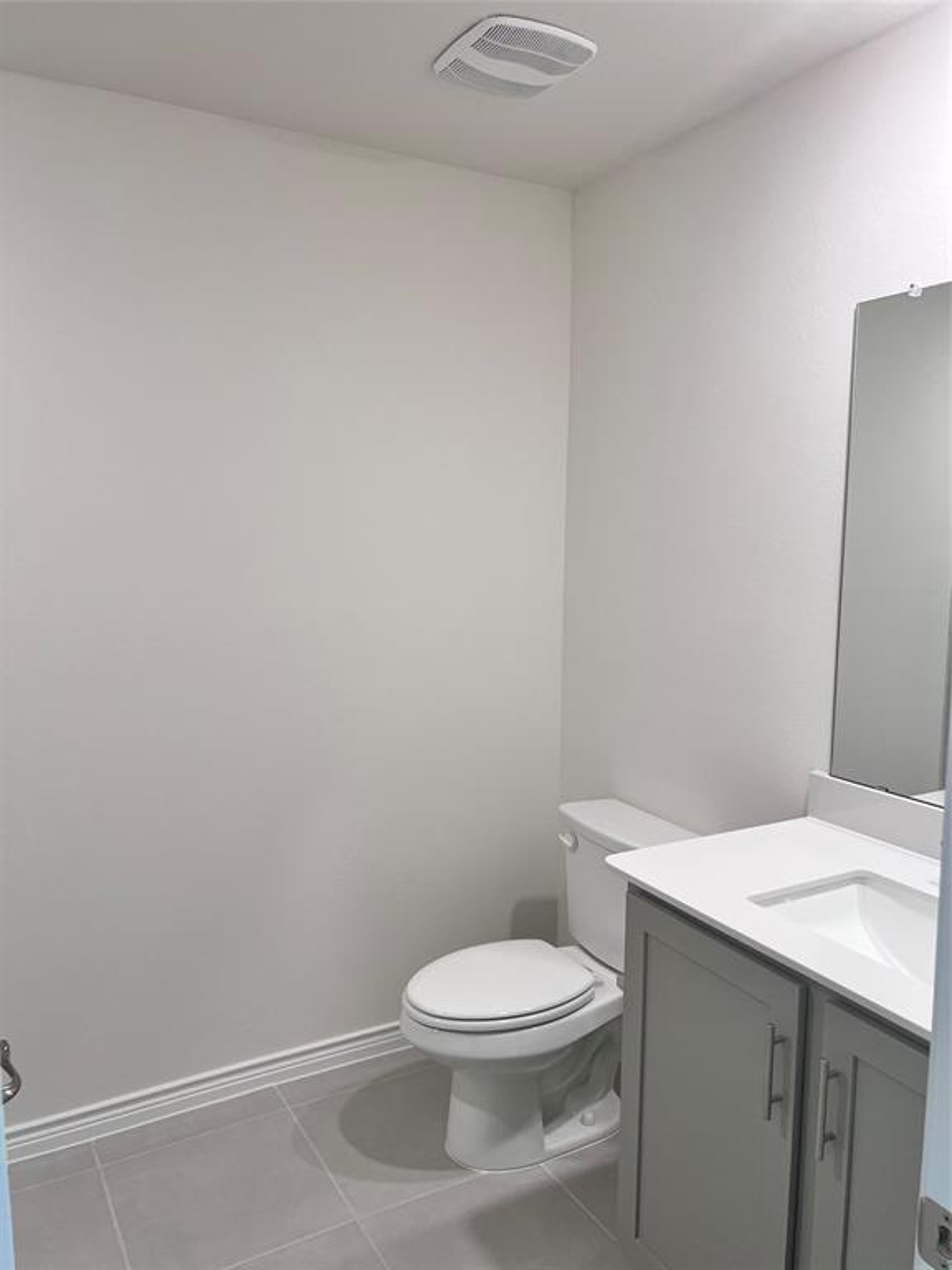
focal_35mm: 26
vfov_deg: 67.3
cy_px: 635
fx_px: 953
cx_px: 476
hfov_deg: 53.1
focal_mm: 5.7
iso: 125
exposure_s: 1/120
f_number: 1.5
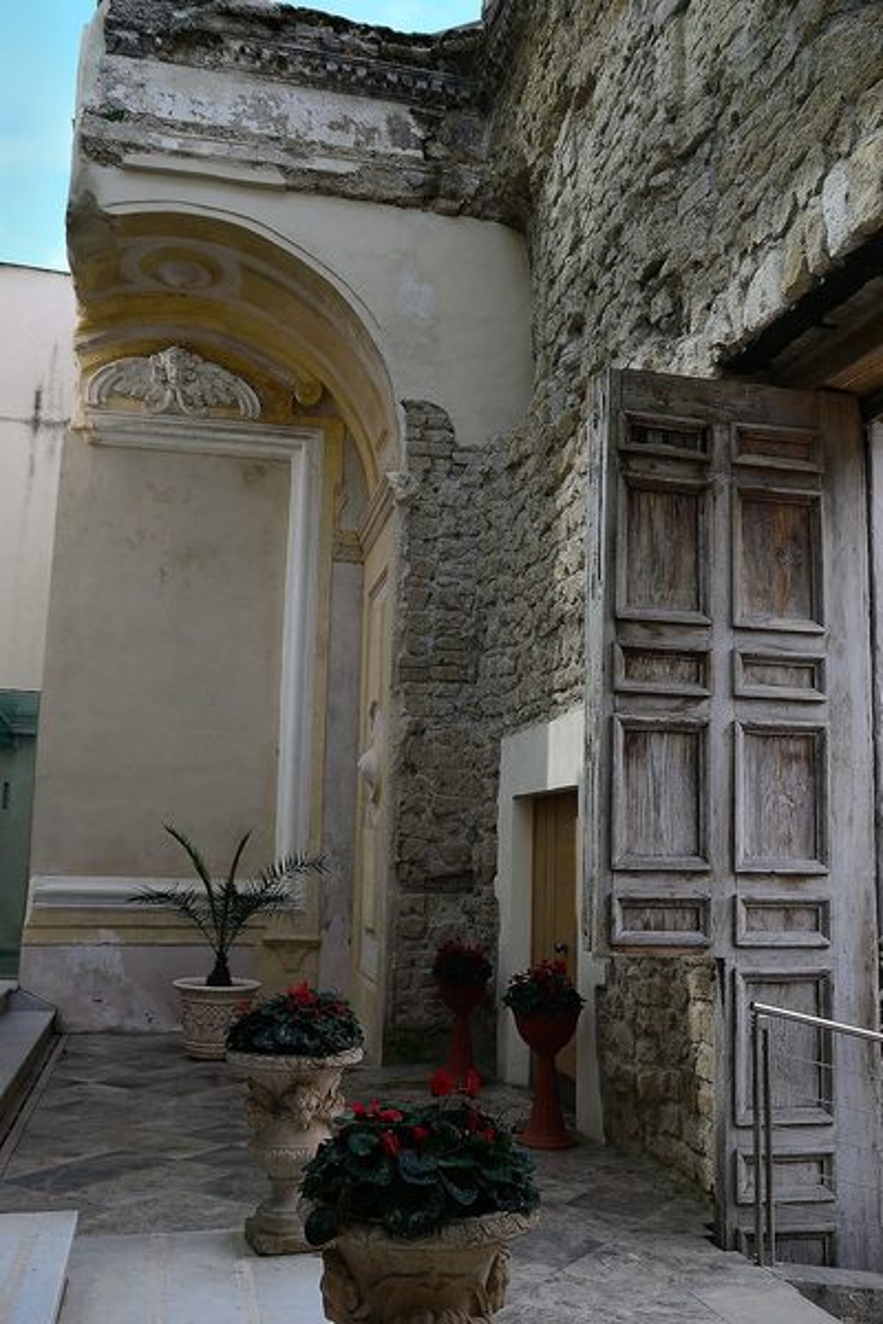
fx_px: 1214
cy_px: 662
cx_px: 442
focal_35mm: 33
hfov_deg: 40.0
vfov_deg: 57.2
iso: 100
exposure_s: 1/160
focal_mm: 22
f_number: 5.6
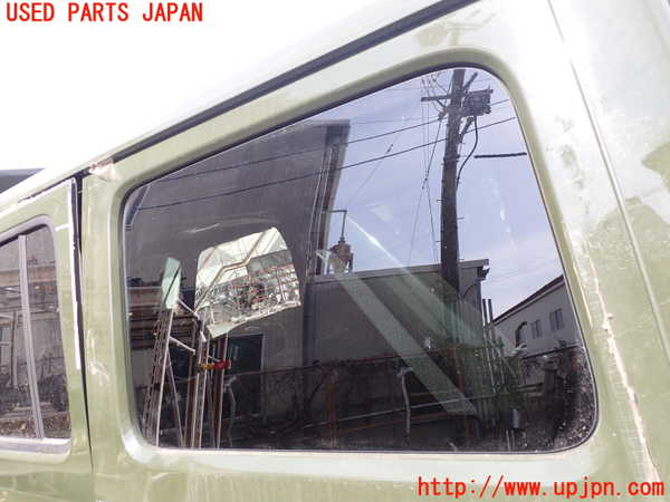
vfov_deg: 46.8
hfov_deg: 60.0
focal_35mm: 30
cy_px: 251
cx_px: 335
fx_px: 581
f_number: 3.2
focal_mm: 5.4
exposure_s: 1/200
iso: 100
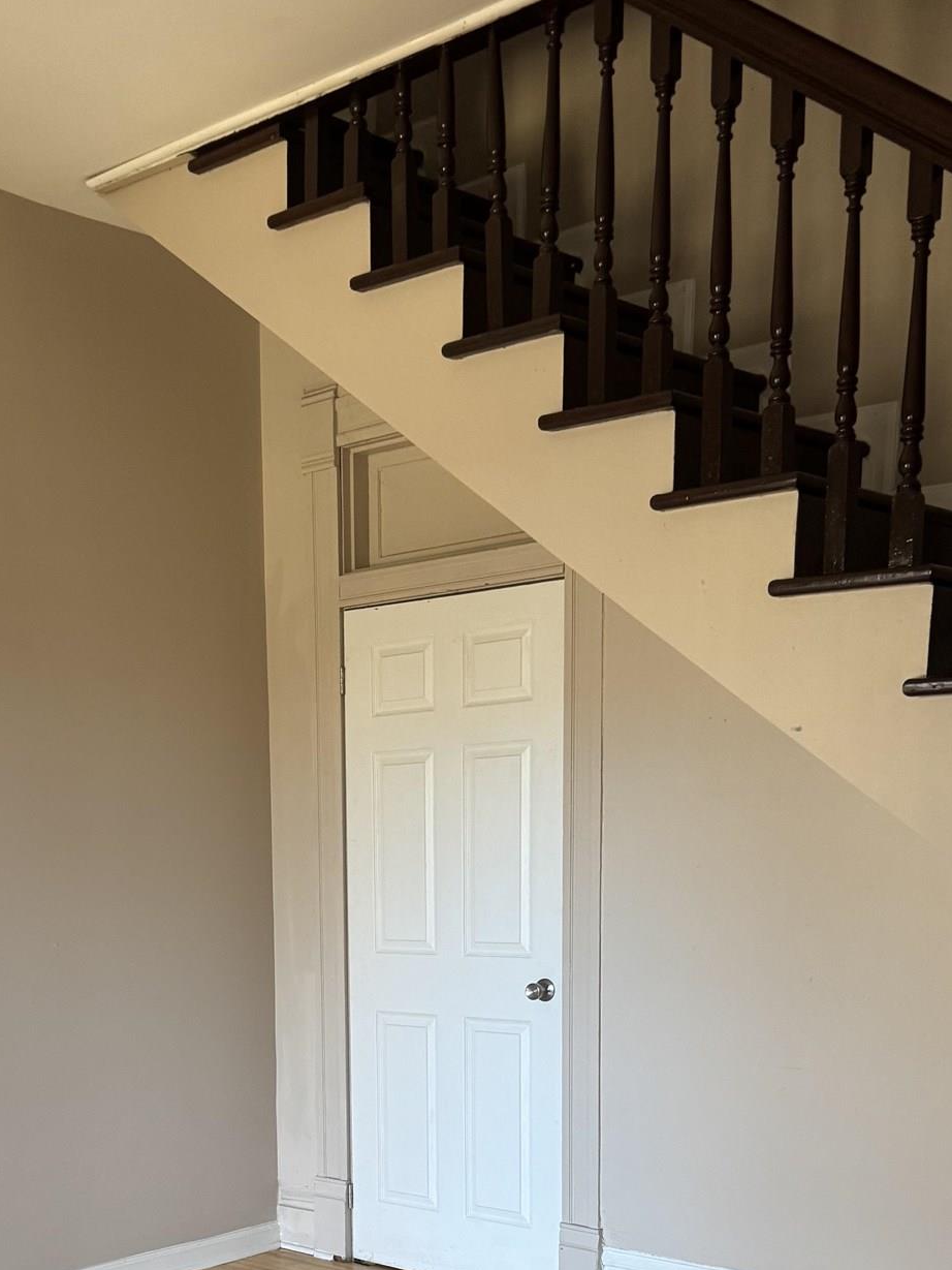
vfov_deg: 39.6
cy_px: 1091
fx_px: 1650
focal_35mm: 45
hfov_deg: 31.8
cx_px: 293
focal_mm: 6.76
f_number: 1.78
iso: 250
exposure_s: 1/60
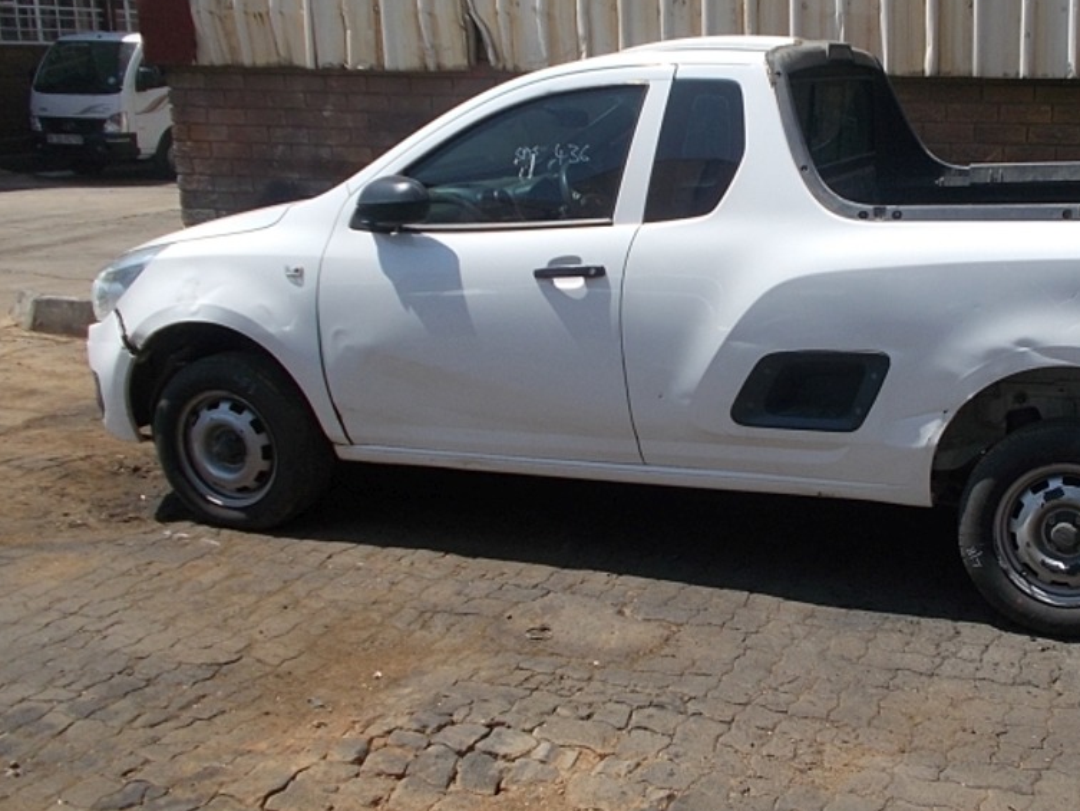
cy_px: 361
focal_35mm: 42
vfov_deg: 34.3
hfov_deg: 43.2
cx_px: 825
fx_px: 1311
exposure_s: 1/200
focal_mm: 4.6
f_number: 8
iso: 80
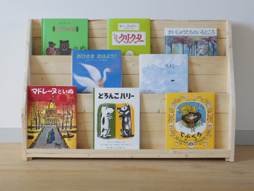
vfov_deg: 17.8
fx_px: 609
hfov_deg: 23.6
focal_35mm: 83
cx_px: 127
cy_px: 96
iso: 800
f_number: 4.5
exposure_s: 1/100
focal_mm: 14.9
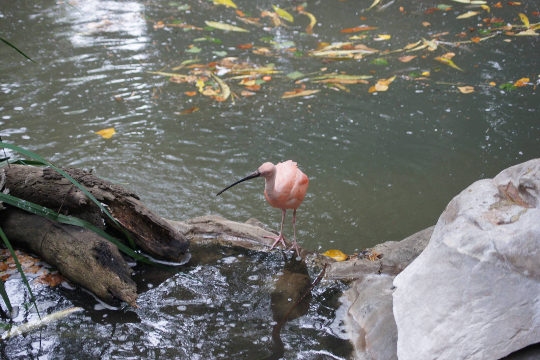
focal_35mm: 82
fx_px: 1238
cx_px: 270
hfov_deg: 24.6
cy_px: 180
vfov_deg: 16.6
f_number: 4
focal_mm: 55
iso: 800
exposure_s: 1/200
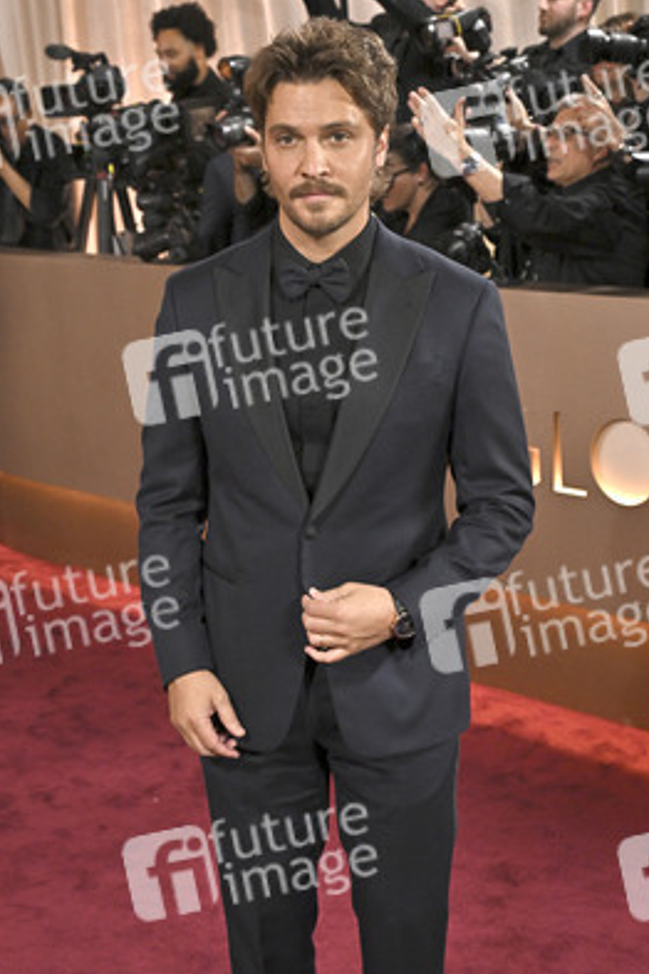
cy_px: 491
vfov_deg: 34.5
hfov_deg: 23.4
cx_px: 322
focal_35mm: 58
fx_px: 1568
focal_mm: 57
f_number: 5.6
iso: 2500
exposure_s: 1/320
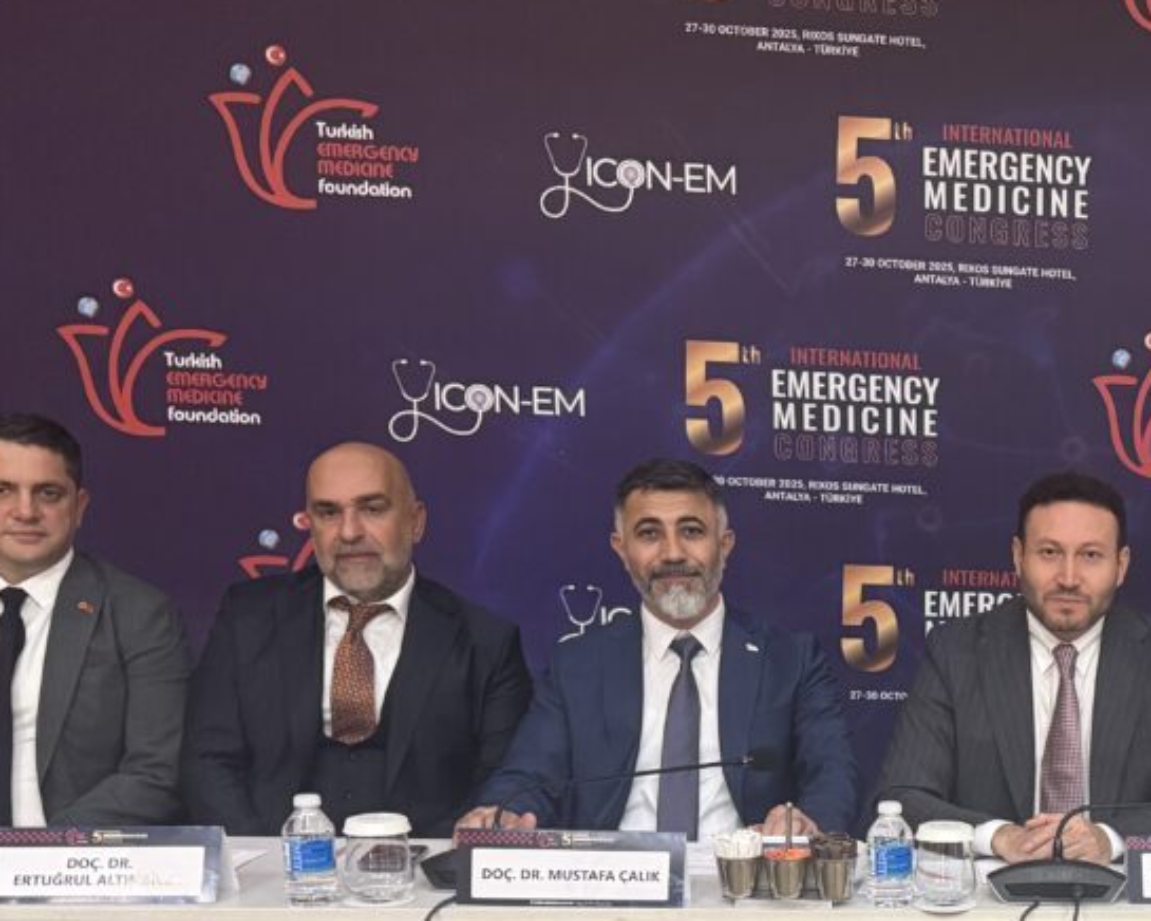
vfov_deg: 26.7
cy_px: 832
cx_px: 1229
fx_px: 1874
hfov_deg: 30.9
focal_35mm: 55
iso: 500
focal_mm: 6.76
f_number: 1.78
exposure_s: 1/50
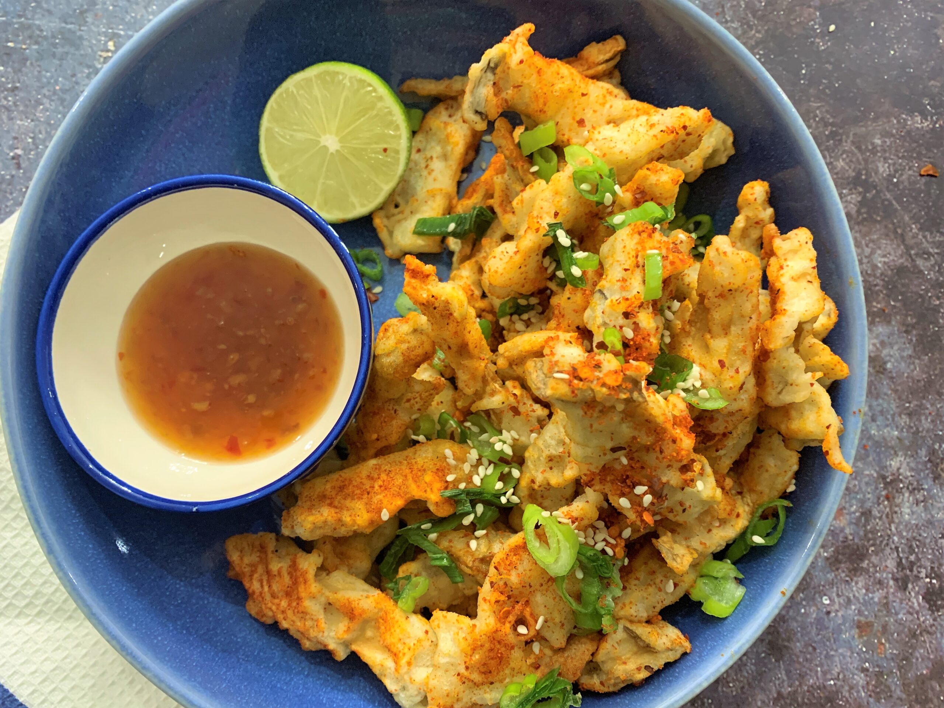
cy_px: 354
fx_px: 709
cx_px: 472
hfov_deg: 67.3
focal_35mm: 26
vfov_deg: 53.1
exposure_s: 1/33
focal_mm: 4.25
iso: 320
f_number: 1.8
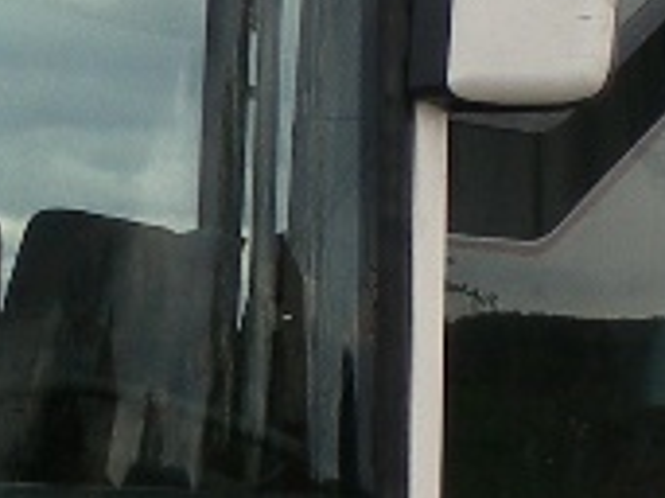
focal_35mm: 228
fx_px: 4377
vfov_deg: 6.5
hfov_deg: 8.7
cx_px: 334
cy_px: 420
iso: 50
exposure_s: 1/201
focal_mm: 6.3
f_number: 4.6
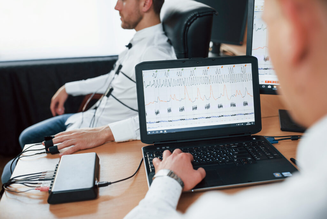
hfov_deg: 54.4
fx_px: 318
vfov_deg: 37.9
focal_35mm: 35
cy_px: 110
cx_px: 164
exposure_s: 1/200
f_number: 2.2
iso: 400
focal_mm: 35
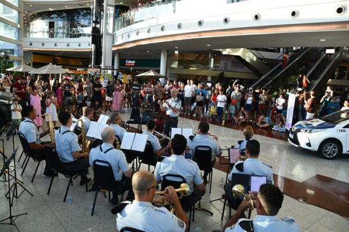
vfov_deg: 47.9
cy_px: 116
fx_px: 262
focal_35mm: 27
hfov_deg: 67.4
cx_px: 174
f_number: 5.6
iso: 400
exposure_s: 1/250
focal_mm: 18
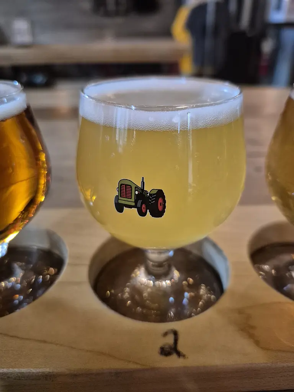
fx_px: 260
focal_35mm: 23
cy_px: 196
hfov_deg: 58.9
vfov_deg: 73.9
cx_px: 147
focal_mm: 5.4
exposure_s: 1/60
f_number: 1.8
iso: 1250
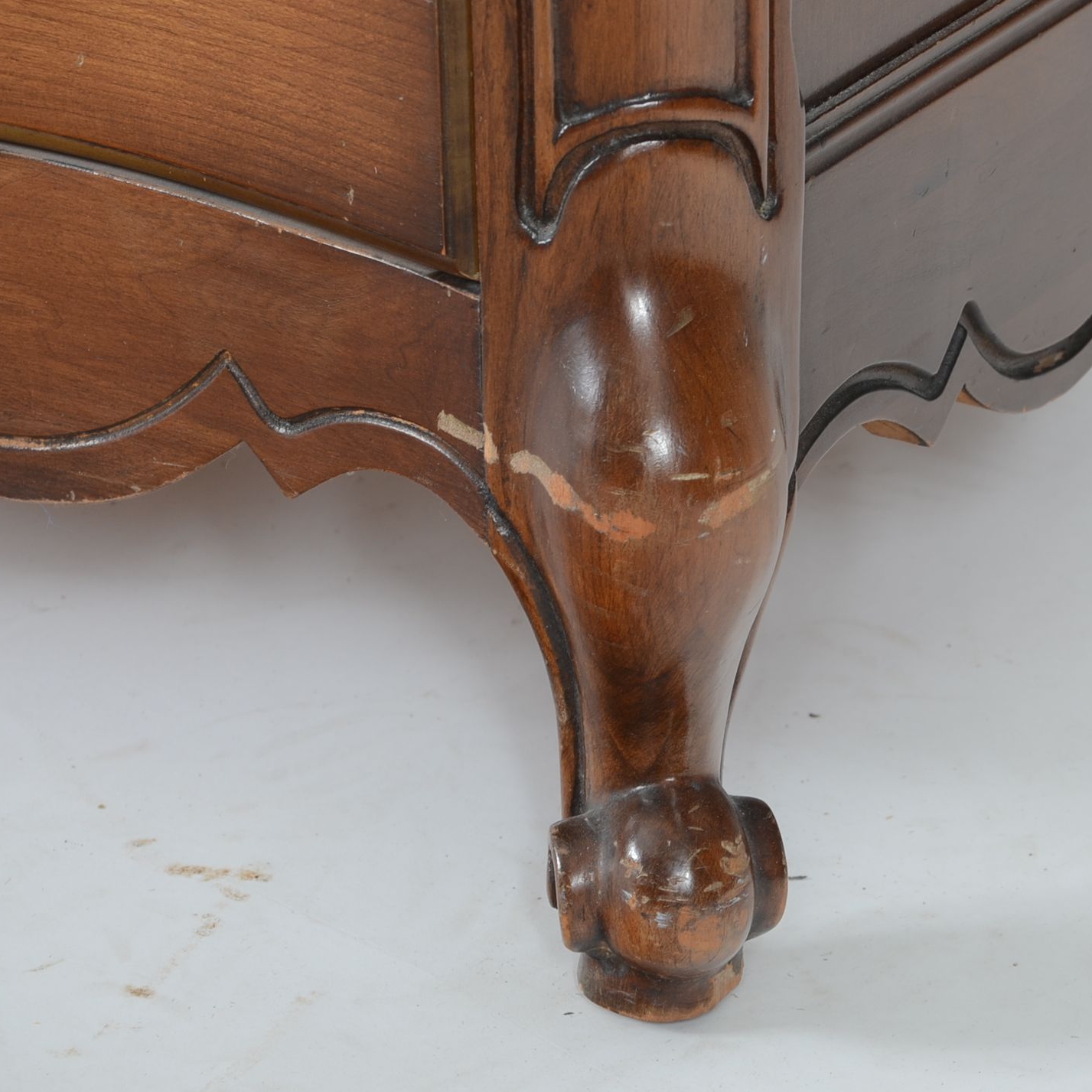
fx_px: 5879
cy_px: 478
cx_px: 813
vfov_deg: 10.6
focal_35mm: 165
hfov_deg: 10.6
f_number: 7.1
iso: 160
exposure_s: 1/80
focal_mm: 75
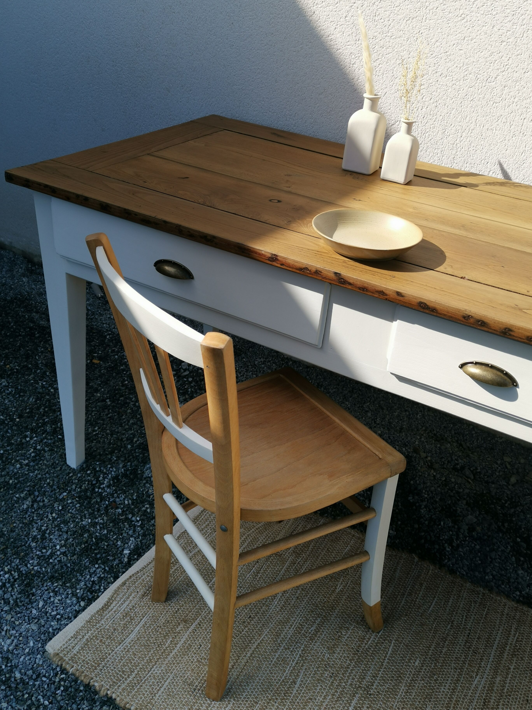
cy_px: 355
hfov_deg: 45.4
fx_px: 635
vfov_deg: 58.4
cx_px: 266
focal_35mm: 31
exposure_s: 1/1618
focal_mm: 5.58
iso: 50
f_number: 1.8
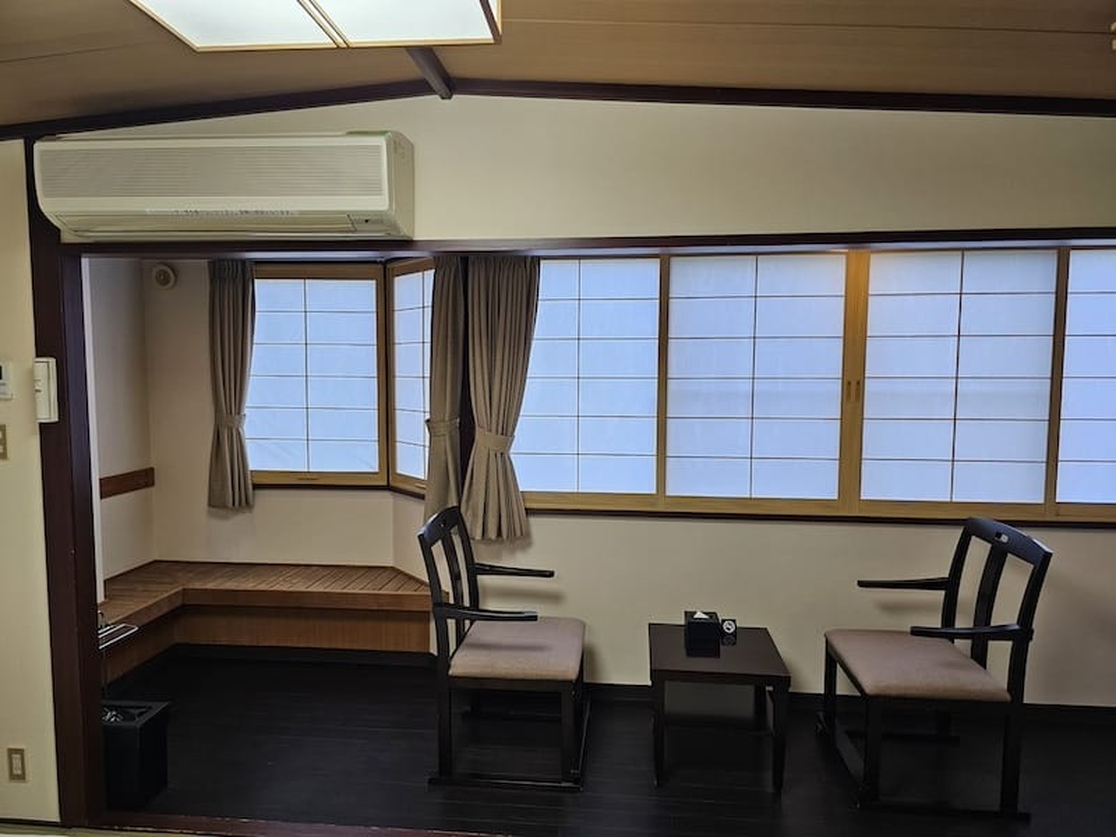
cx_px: 558
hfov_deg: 73.9
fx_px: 742
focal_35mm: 23
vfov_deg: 58.9
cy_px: 418
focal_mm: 6.3
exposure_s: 1/100
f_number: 1.7
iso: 125
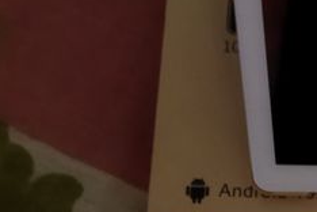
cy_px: 211
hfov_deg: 16.0
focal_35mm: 120
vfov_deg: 11.3
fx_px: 1057
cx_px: 436
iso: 378
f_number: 1.79
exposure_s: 1/25
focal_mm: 4.71
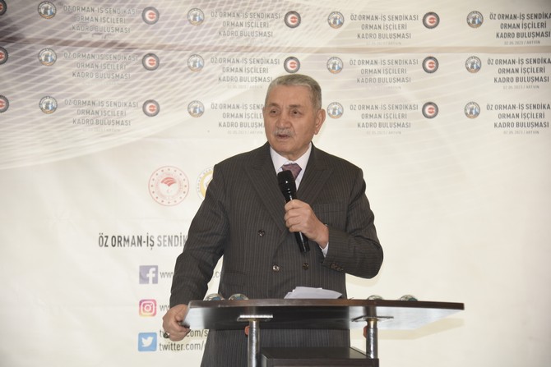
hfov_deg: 28.8
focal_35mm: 70
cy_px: 184
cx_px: 276
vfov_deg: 19.5
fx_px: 1072
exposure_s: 1/60
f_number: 4
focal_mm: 70
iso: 320
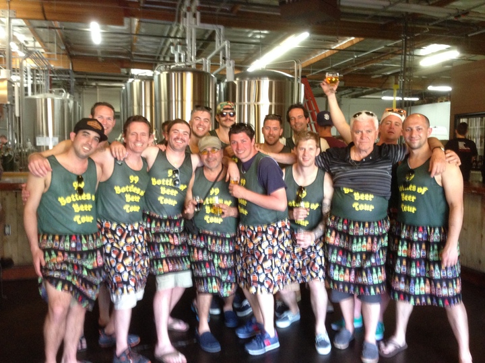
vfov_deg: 42.9
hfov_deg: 55.4
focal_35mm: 33
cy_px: 182
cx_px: 242
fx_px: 462
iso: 320
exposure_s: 1/20
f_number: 2.4
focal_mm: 4.12
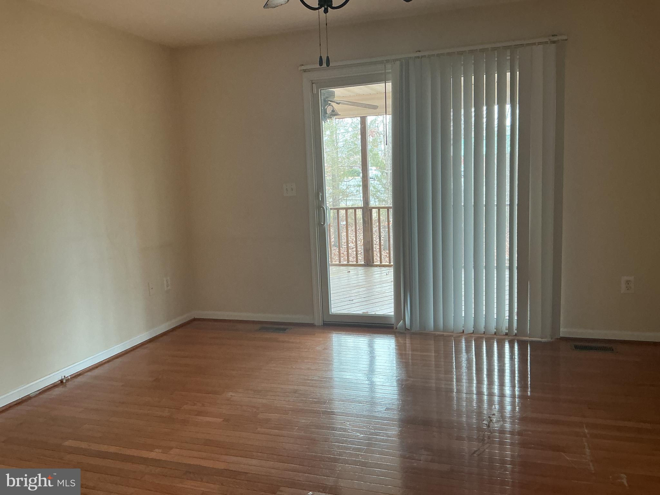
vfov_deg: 48.2
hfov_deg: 61.7
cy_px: 248
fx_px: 553
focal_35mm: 29
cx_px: 330
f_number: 1.8
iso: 80
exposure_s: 1/60
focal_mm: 3
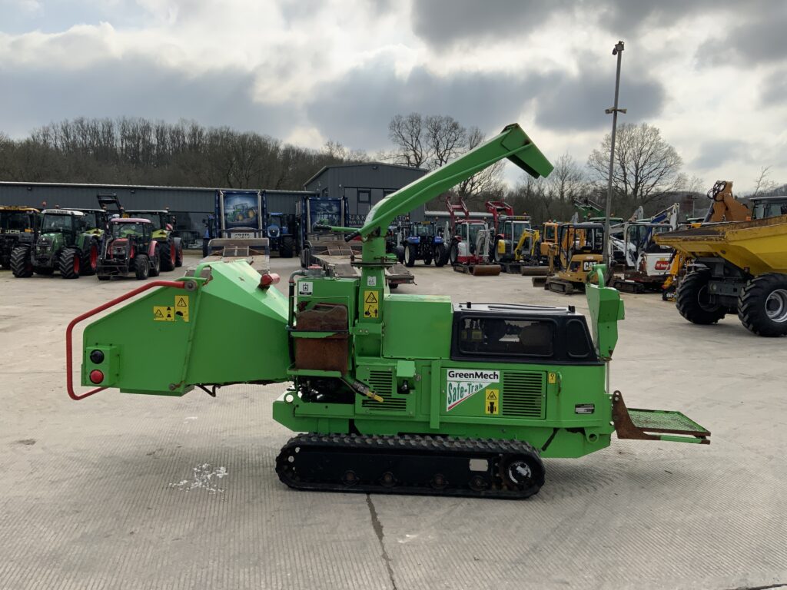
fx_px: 659
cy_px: 295
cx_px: 394
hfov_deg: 61.7
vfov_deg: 48.2
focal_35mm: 29
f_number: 1.8
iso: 20
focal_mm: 3
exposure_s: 1/2427
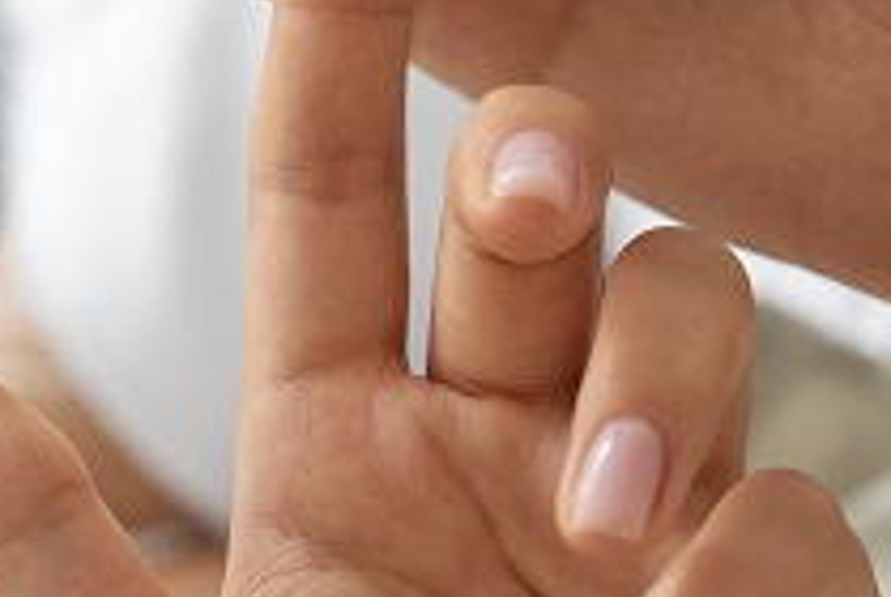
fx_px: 4635
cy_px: 68
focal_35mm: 187
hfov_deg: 11.0
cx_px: 243
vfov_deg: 7.4
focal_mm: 49
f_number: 3.5
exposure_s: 1/250
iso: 640
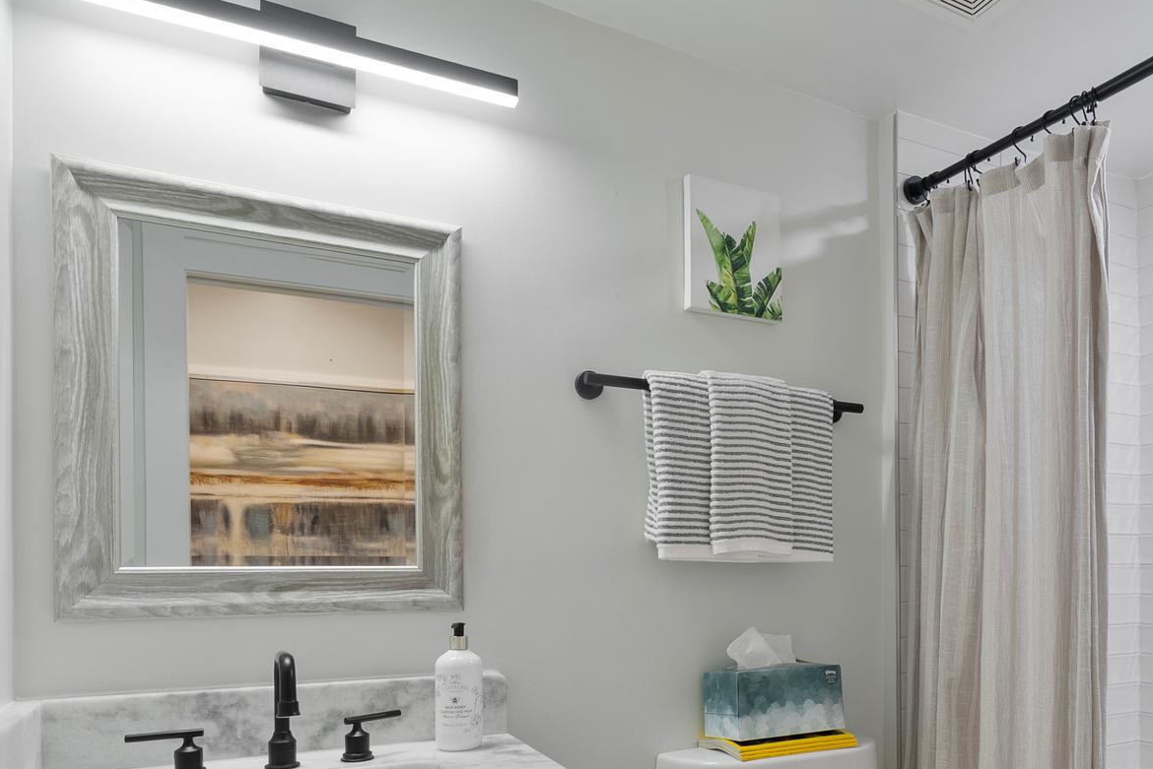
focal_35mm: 28
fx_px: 897
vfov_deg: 44.9
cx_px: 803
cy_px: 574
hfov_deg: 63.1
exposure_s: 1/1.25
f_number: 8
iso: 200
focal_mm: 16
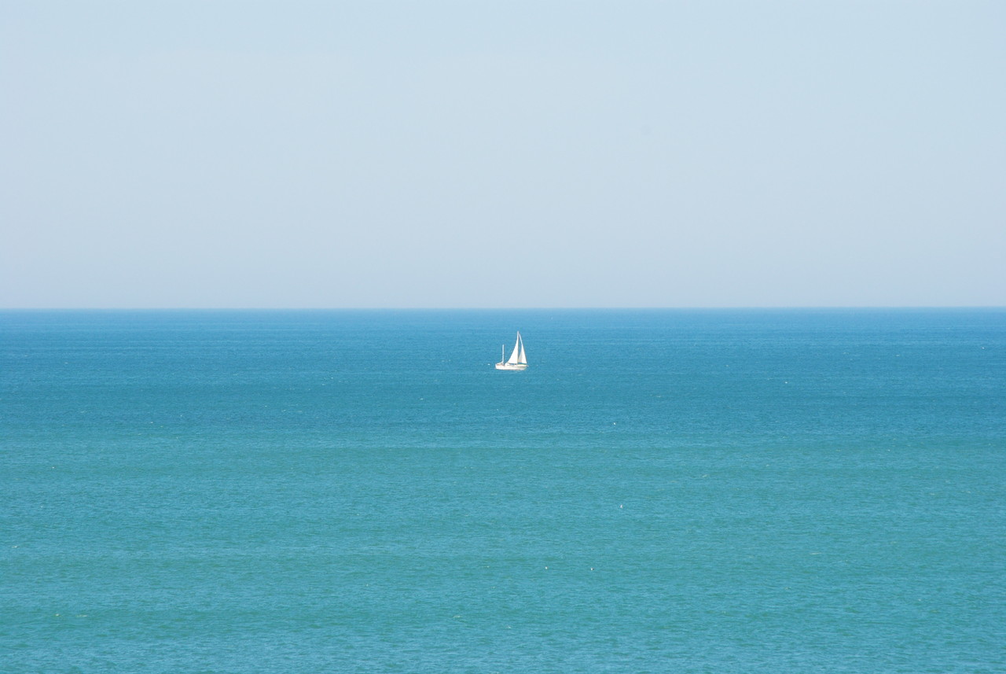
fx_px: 8394
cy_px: 337
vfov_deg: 4.6
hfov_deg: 6.9
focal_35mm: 300
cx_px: 503
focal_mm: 200
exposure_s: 1/250
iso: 160
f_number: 10
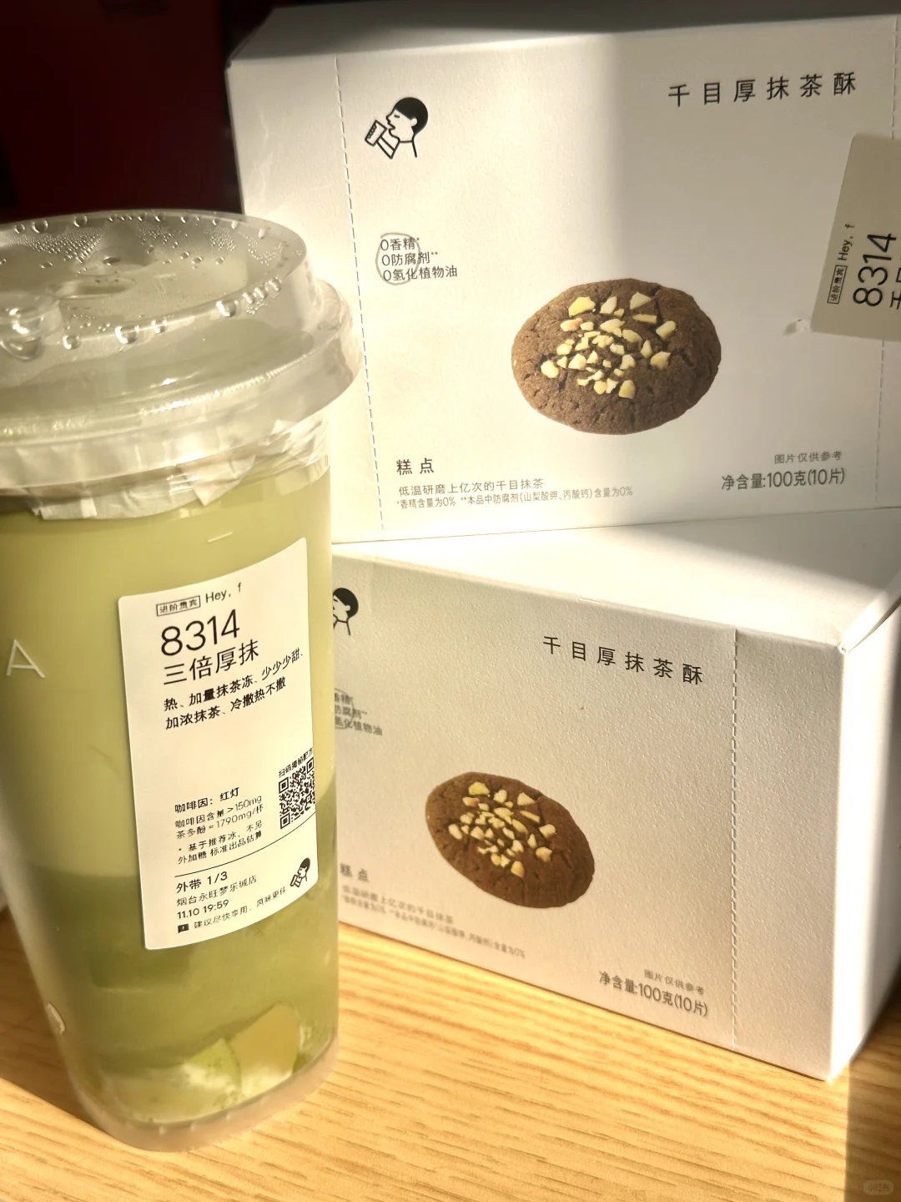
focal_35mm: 48
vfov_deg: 39.7
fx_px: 1666
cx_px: 450
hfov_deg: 30.3
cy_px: 601
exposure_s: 1/1272
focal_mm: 6.86
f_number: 1.78
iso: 64
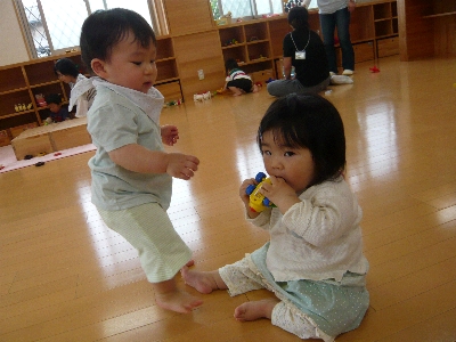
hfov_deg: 63.4
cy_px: 171
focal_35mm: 28
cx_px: 228
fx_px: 369
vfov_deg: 49.7
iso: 160
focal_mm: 4.6
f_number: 2.8
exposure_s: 1/125
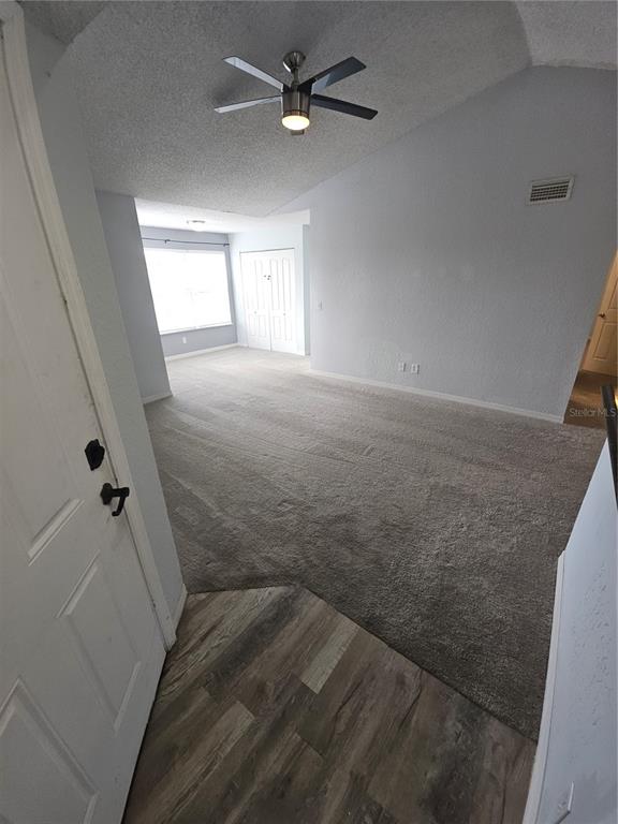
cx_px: 309
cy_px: 412
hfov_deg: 89.9
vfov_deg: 106.2
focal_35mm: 13
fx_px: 309
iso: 100
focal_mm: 1.7
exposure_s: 1/60
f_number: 2.2
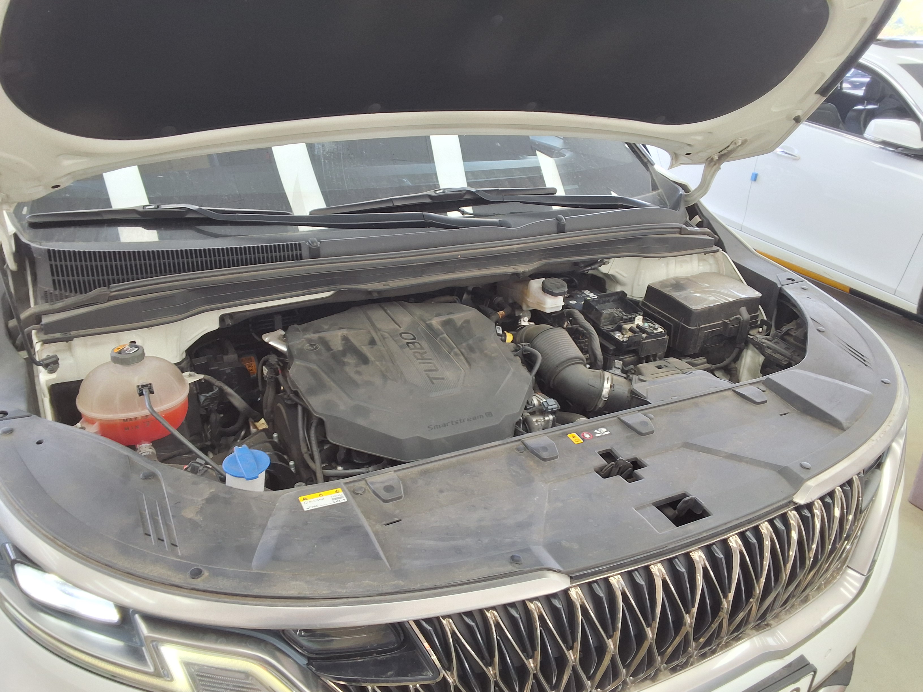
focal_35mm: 28
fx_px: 747
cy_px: 346
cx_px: 462
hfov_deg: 63.4
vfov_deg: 49.7
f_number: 1.9
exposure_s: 1/60
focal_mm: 2.91
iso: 50
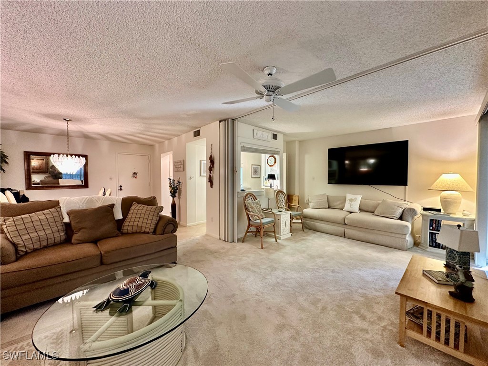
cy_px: 183
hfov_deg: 102.1
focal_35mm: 14
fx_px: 197
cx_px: 244
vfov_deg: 85.7
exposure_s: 1/60
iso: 320
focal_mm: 2.22
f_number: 2.2
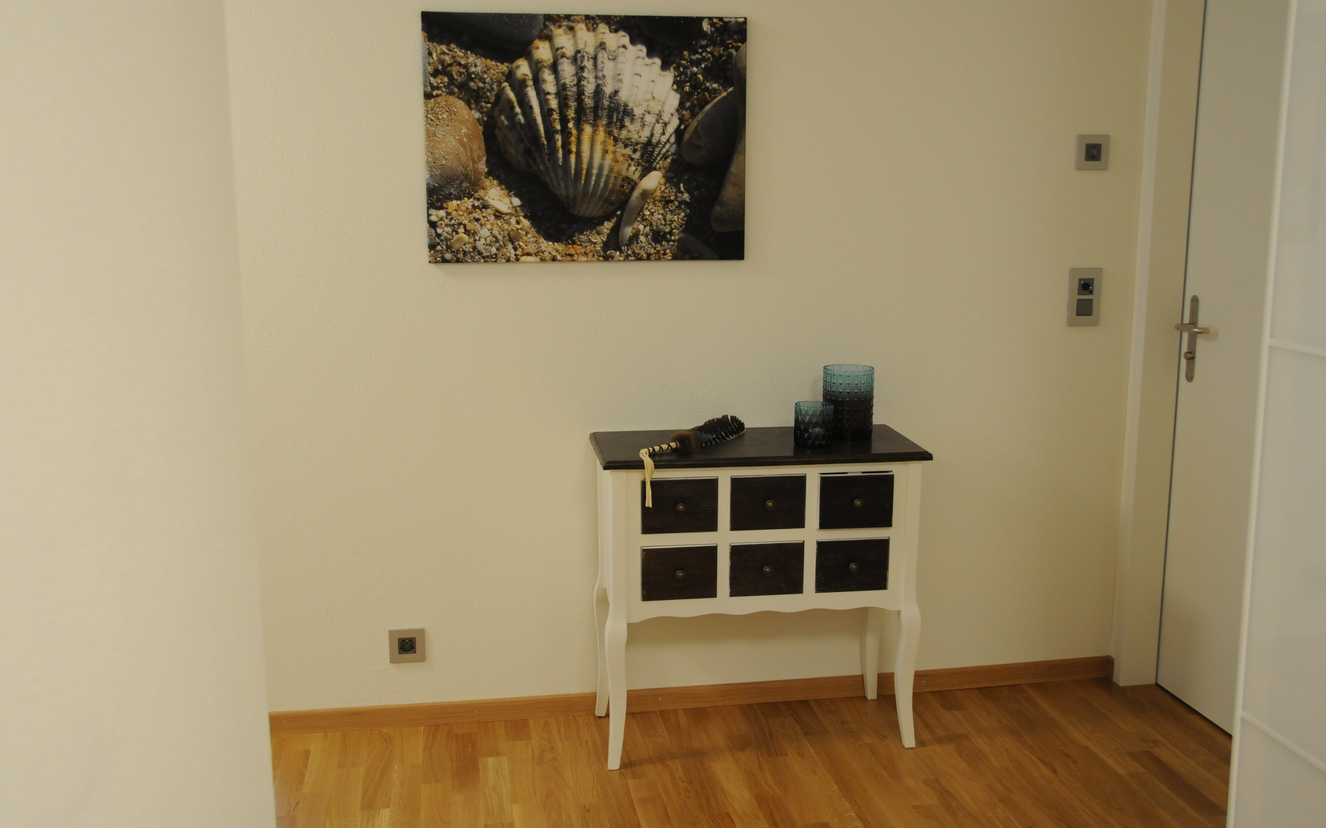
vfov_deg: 34.4
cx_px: 663
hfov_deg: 52.8
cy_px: 406
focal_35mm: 37
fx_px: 1337
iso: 800
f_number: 4
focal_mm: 24
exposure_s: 1/60
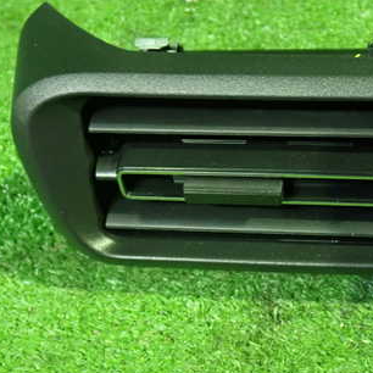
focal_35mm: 52
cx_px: 257
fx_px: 634
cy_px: 176
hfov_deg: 32.4
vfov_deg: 32.8
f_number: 2.3
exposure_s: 1/20
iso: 800
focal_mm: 5.4
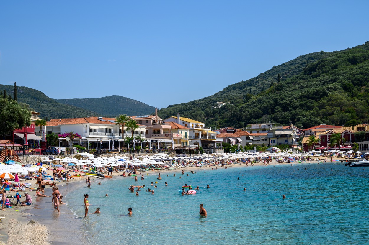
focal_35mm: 55
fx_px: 563
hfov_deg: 36.3
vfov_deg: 24.6
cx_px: 184
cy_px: 122
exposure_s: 1/320
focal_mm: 55
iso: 100
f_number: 10
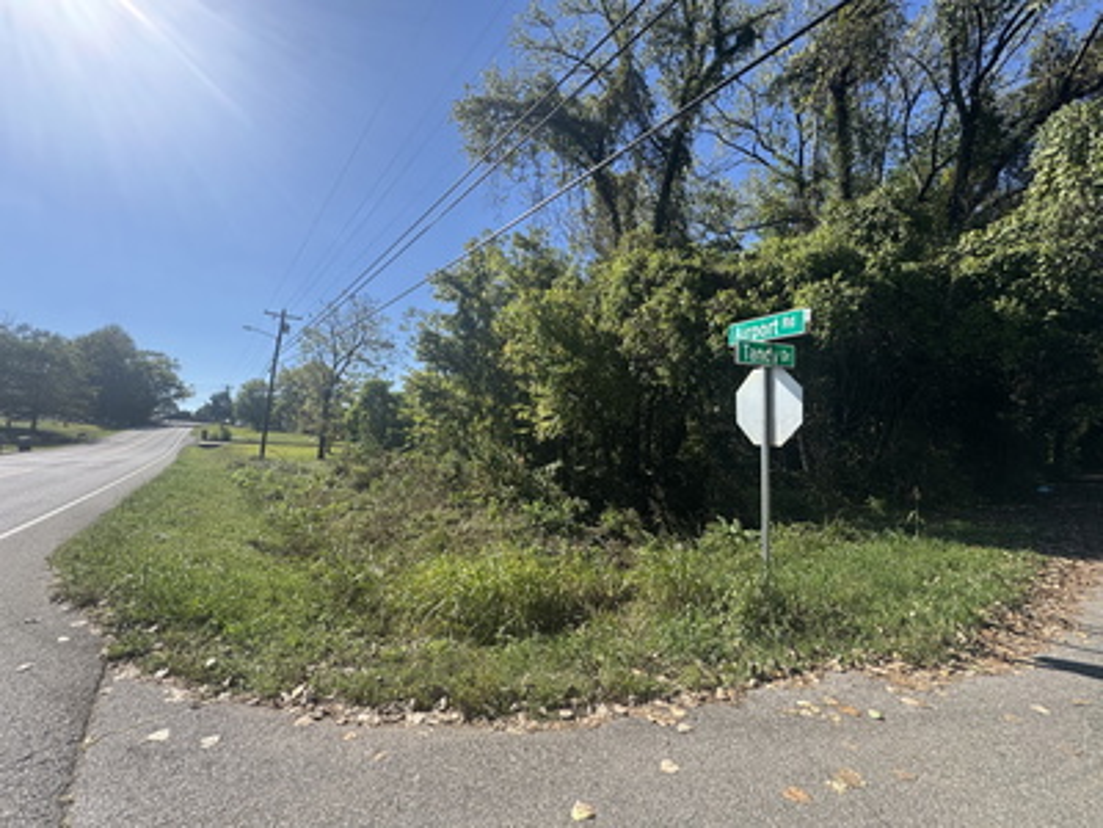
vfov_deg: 85.7
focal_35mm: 14
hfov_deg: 102.1
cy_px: 414
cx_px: 552
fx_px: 446
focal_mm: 2.22
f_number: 2.2
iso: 50
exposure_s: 1/1178
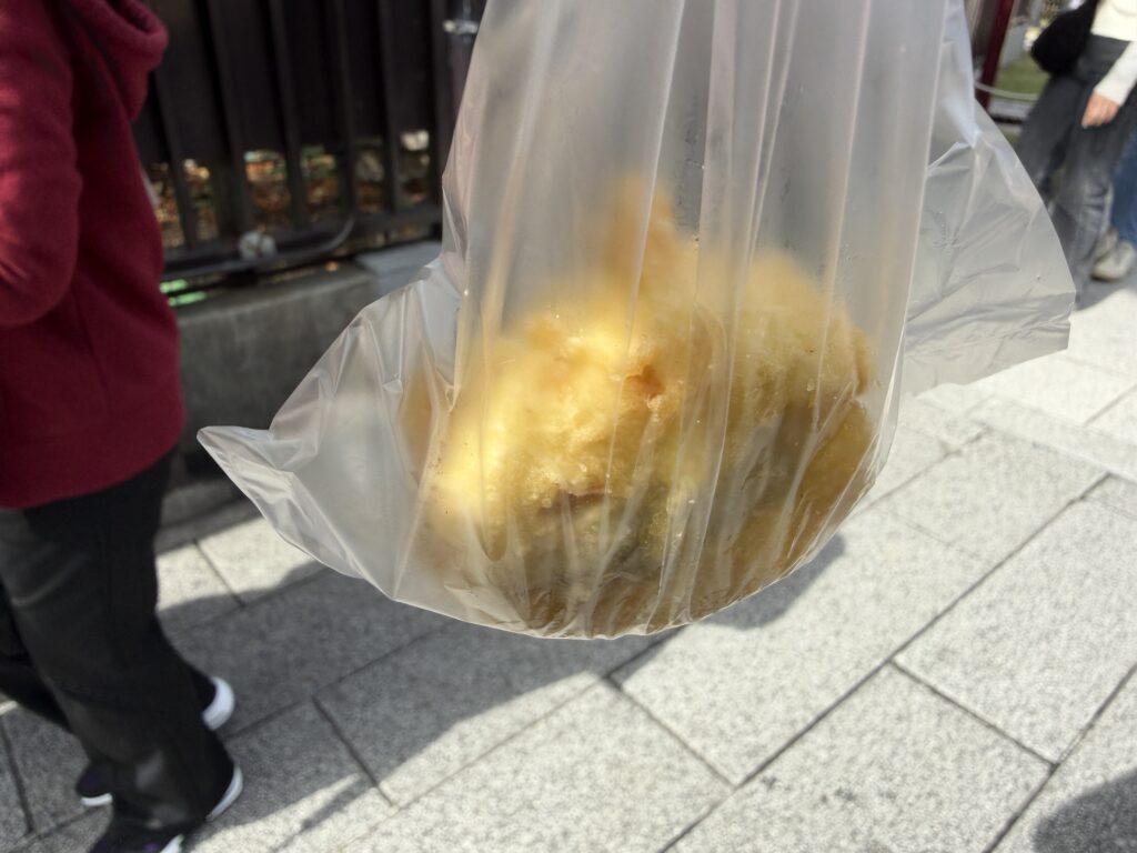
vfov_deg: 56.8
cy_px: 426
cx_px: 568
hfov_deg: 71.6
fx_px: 788
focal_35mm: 24
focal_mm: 2.22
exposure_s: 1/766
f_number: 2.2
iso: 32
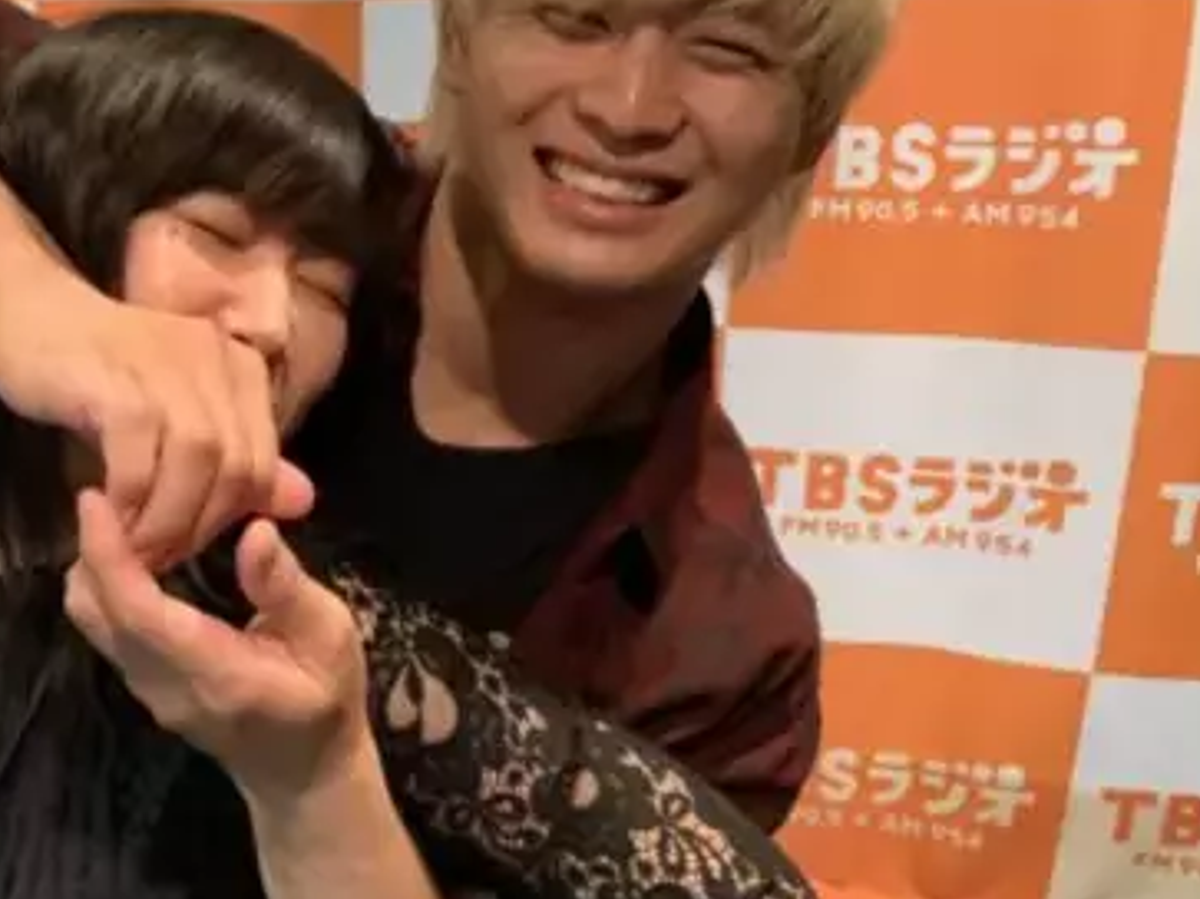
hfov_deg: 42.2
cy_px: 380
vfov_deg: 33.5
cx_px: 271
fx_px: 1490
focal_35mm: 43
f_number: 1.8
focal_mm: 4.25
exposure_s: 1/25
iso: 320
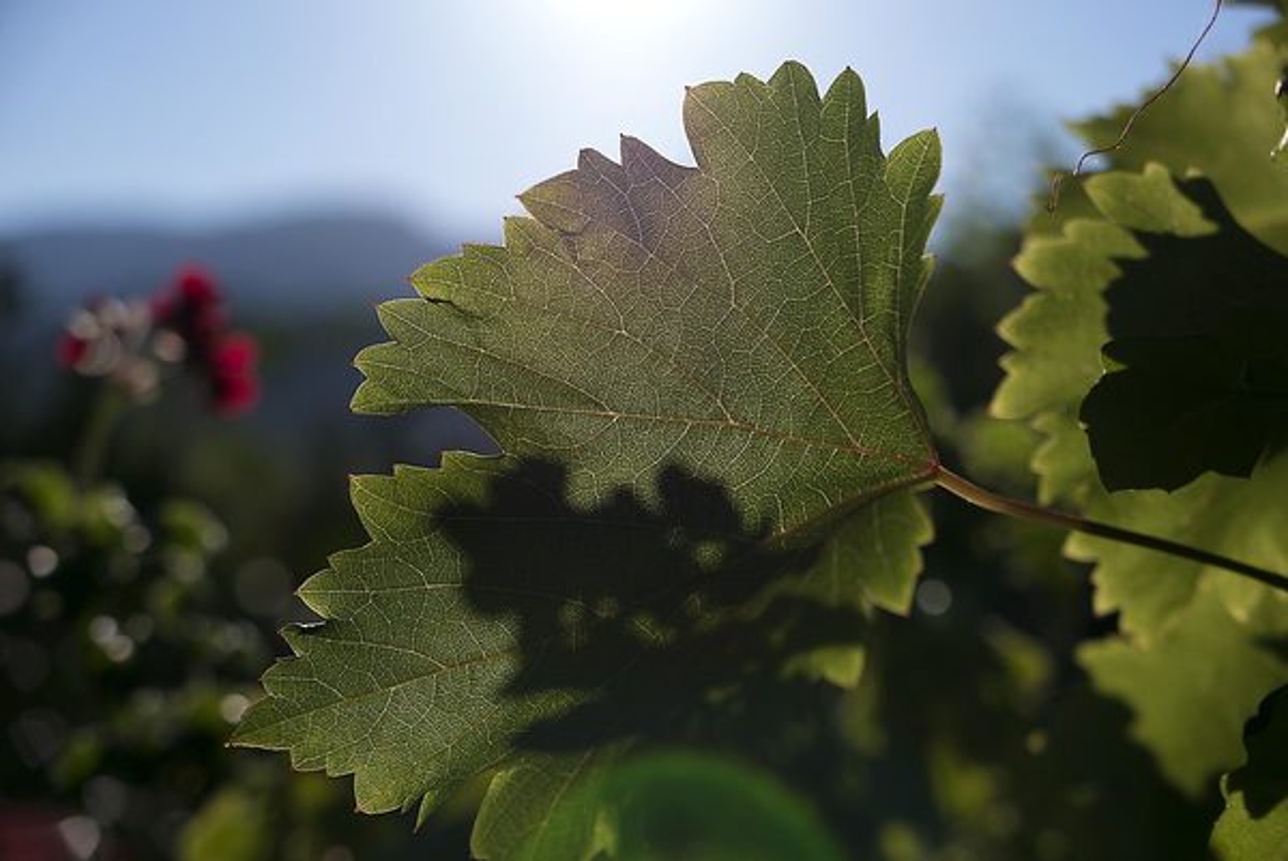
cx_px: 644
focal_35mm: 75
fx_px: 2685
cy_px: 430
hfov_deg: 27.0
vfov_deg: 18.2
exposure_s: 1/4000
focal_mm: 34
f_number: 2.8
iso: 100
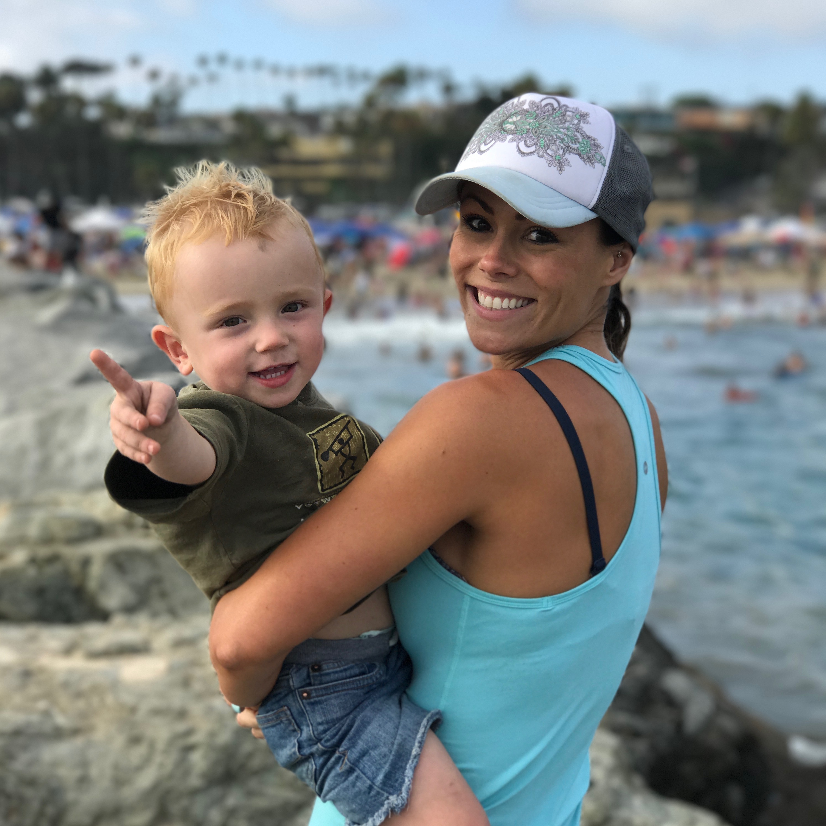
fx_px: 1836
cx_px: 409
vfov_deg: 25.3
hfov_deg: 25.4
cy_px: 364
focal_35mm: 68
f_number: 2.8
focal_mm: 6.6
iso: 20
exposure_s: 1/577
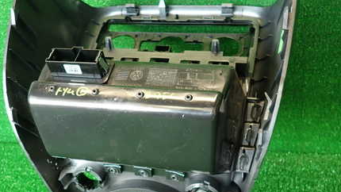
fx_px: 344
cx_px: 150
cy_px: 109
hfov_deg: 52.6
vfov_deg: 31.2
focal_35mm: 38
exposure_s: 1/60
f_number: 2
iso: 200
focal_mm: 4.5
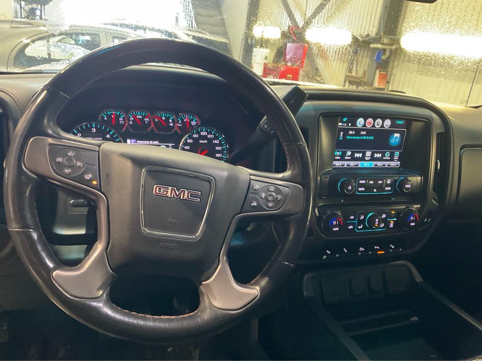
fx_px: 404
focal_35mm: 29
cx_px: 241
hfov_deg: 61.7
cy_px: 180
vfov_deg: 48.2
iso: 250
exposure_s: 1/30
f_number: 1.8
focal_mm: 3
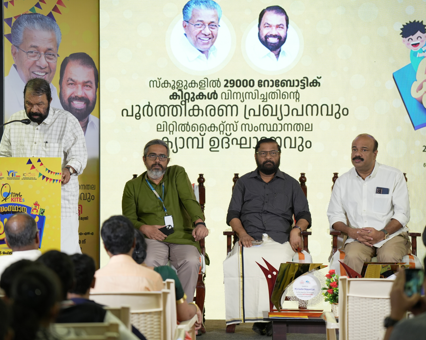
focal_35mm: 153
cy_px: 171
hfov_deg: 12.6
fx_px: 1929
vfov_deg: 10.1
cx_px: 188
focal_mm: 135
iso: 1250
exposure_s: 1/200
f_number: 2.8
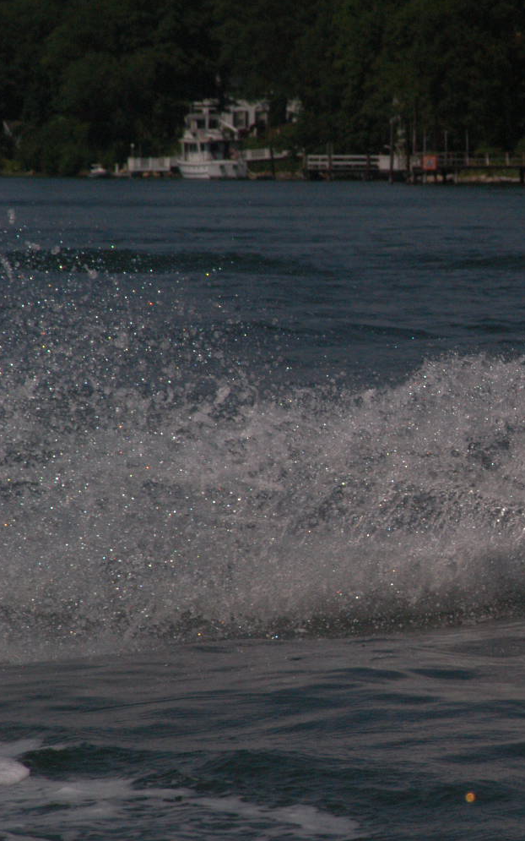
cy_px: 419
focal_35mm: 277
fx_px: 6340
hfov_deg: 4.7
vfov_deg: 7.6
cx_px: 630
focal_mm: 120
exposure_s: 1/4000
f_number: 16
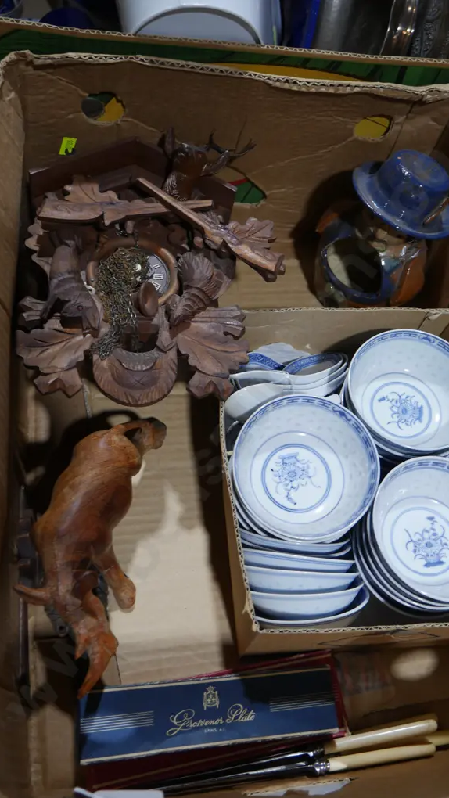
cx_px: 259
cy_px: 400
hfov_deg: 33.7
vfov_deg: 56.6
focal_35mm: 35
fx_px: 741
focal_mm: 16
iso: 200
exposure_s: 1/100
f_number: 3.6
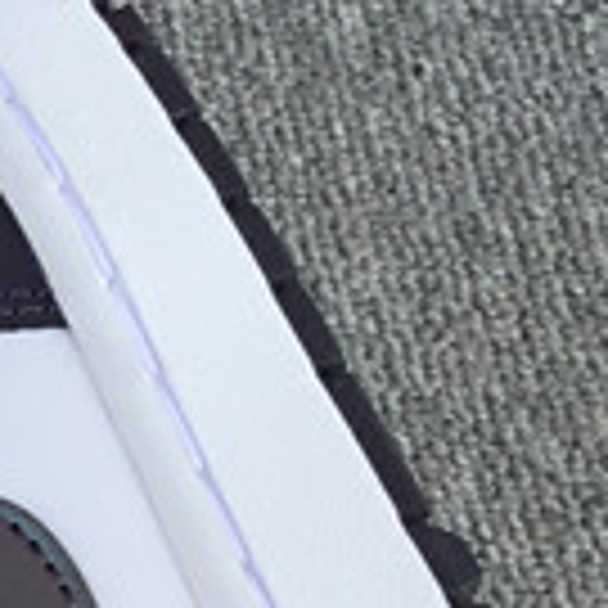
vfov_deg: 9.4
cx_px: -725
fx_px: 3636
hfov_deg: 8.9
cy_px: 759
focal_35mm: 183
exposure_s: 1/285
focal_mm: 3.3
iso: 25
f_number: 2.4
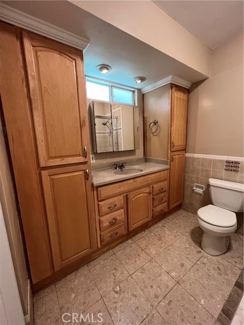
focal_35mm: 13
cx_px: 122
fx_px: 122
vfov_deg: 106.2
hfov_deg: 89.9
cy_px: 162
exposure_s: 1/60
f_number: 1.8
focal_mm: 1.57
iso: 200
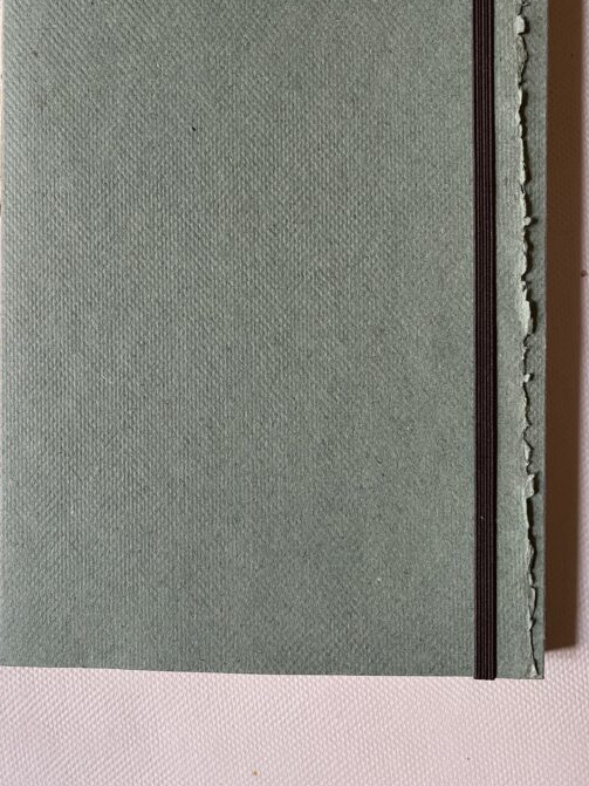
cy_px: 326
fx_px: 704
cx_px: 248
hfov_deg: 45.3
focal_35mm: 31
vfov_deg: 58.0
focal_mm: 5.1
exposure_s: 1/77
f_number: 1.6
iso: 125
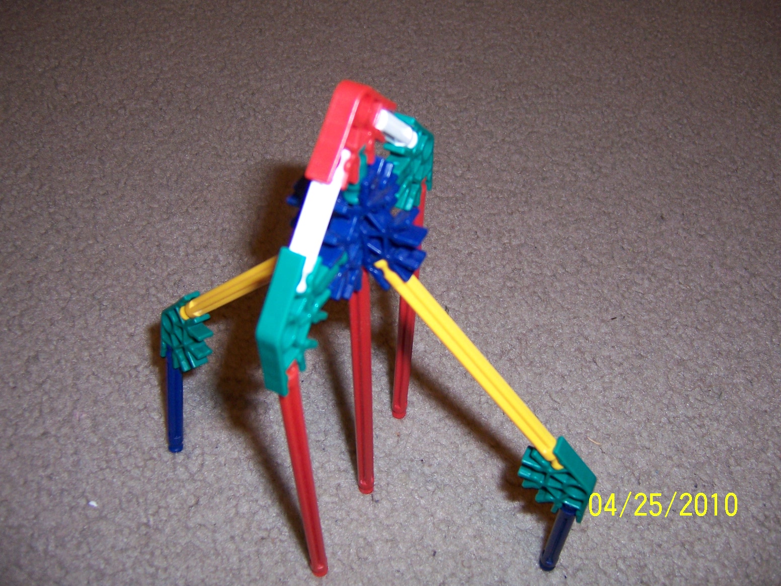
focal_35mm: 33
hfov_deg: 55.4
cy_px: 293
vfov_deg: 42.9
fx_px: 745
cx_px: 390
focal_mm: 5.5
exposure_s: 1/60
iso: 140
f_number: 2.8
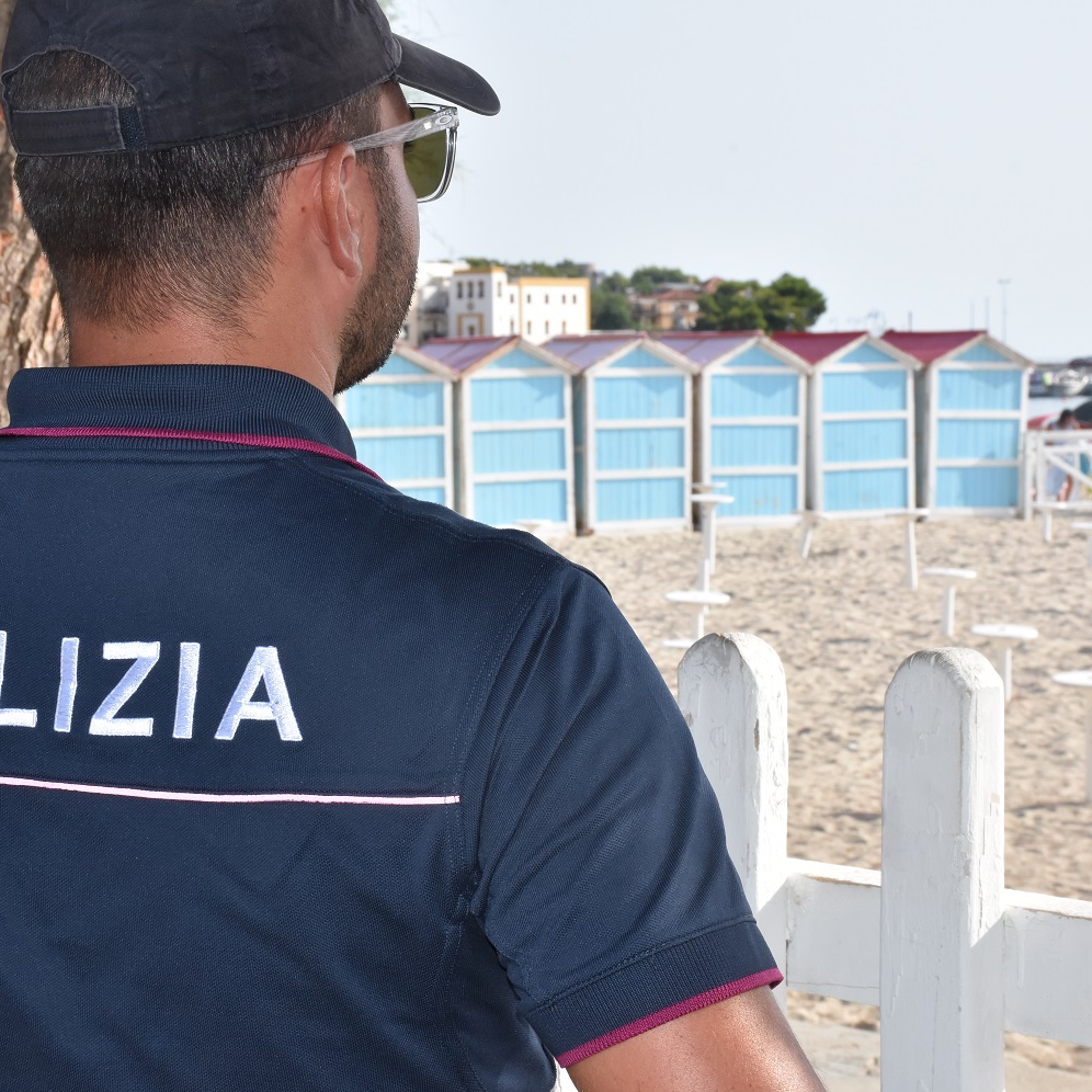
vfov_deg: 18.1
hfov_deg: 18.1
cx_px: 478
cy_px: 547
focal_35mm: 96
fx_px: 3426
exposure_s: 1/250
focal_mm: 50
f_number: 19
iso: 640
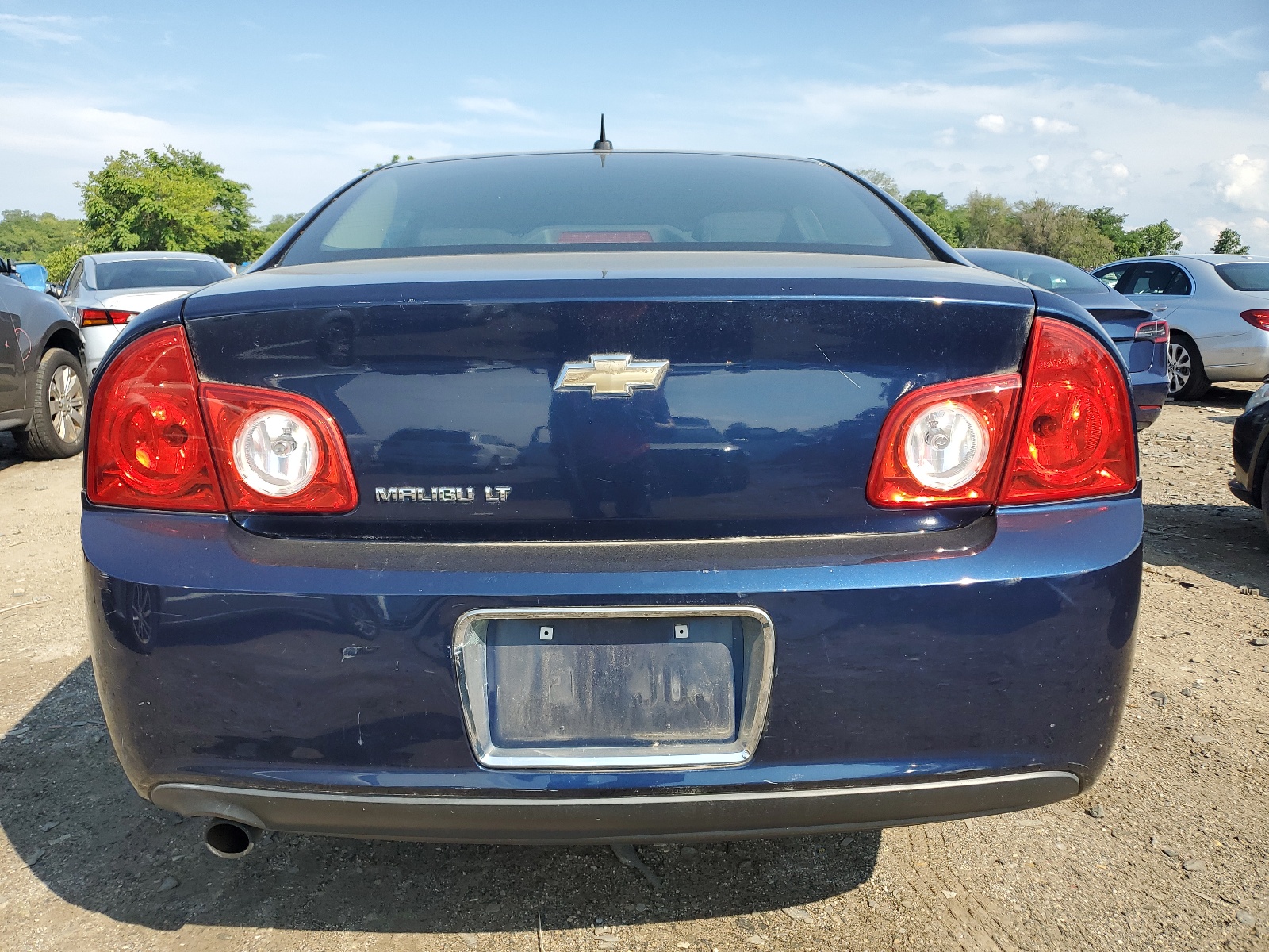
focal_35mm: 26
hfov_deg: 67.3
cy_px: 476
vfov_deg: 53.1
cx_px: 634
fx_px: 953
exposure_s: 1/2000
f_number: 1.5
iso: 50
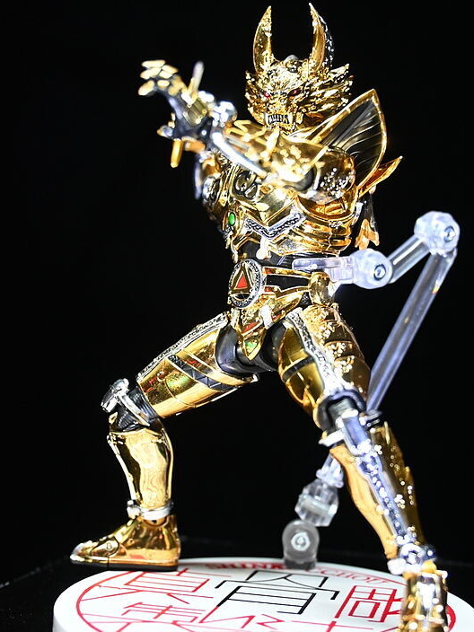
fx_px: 868
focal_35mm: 48
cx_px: 237
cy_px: 336
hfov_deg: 30.5
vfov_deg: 40.0
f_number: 4.8
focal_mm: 29
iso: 1400
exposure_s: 1/125
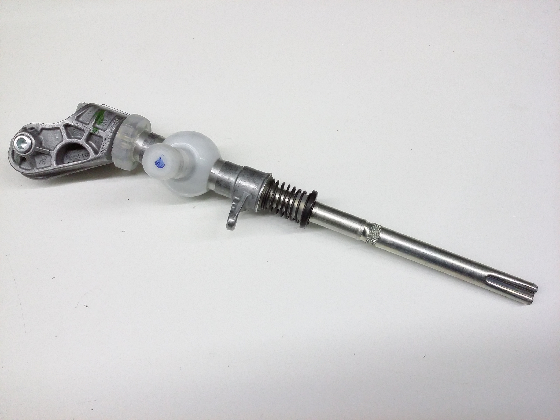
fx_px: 518
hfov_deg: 56.8
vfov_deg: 44.2
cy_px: 210
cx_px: 280
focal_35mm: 32
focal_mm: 3.4
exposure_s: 1/30
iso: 200
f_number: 2.4
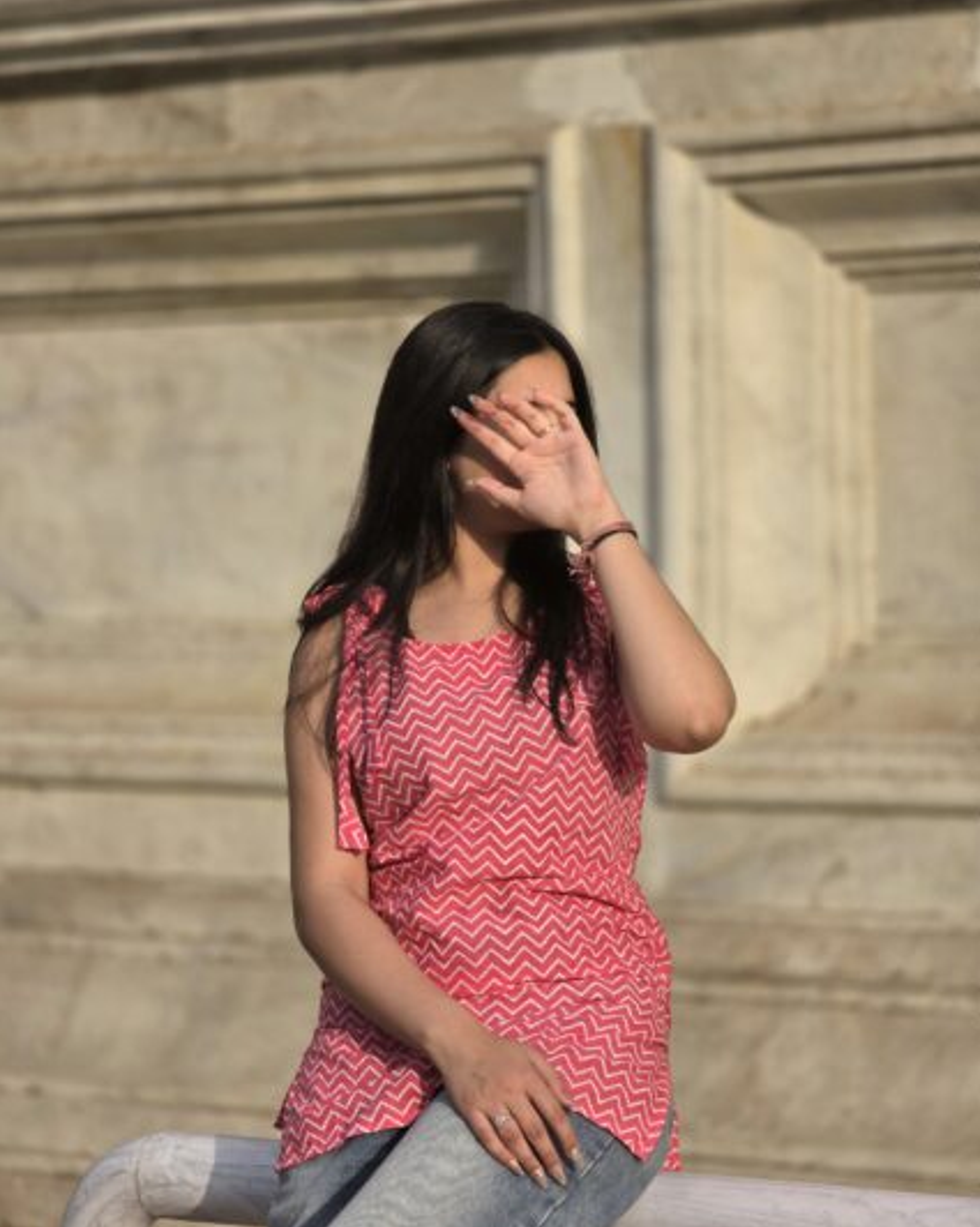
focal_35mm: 121
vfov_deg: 15.9
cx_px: 489
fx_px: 4391
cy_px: 619
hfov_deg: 12.7
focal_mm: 18.6
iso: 32
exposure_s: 1/722
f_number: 3.4
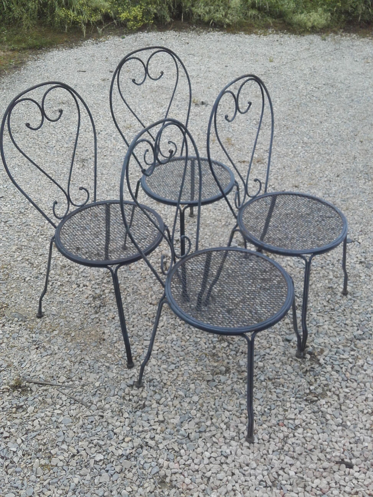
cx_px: 186
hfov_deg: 45.4
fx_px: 445
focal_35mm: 31
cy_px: 248
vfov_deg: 58.4
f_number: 2.2
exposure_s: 1/354
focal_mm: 3.3
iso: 50
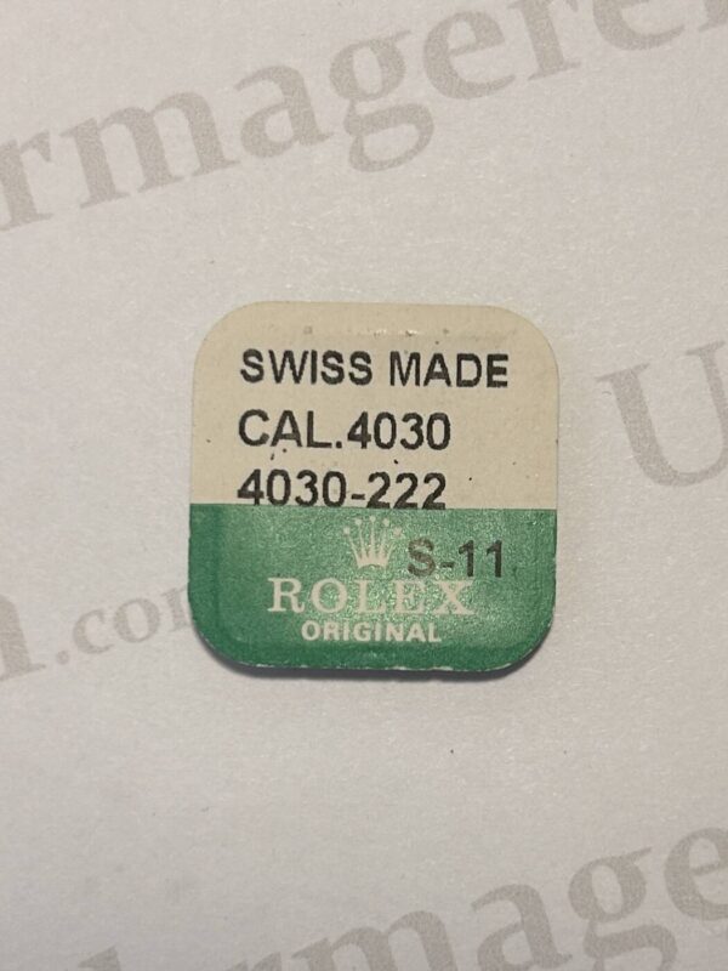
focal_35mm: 26
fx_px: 729
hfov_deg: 53.1
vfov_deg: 67.3
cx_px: 364
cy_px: 486
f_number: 1.5
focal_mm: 5.7
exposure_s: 1/100
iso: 50
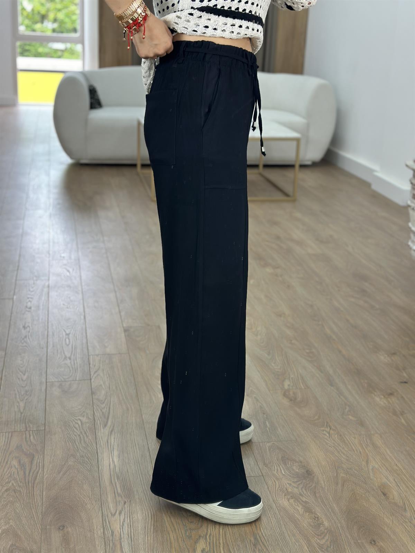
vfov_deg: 39.7
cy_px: 276
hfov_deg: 30.3
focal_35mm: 48
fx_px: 767
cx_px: 208
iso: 80
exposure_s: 1/100
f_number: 1.78
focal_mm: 6.86
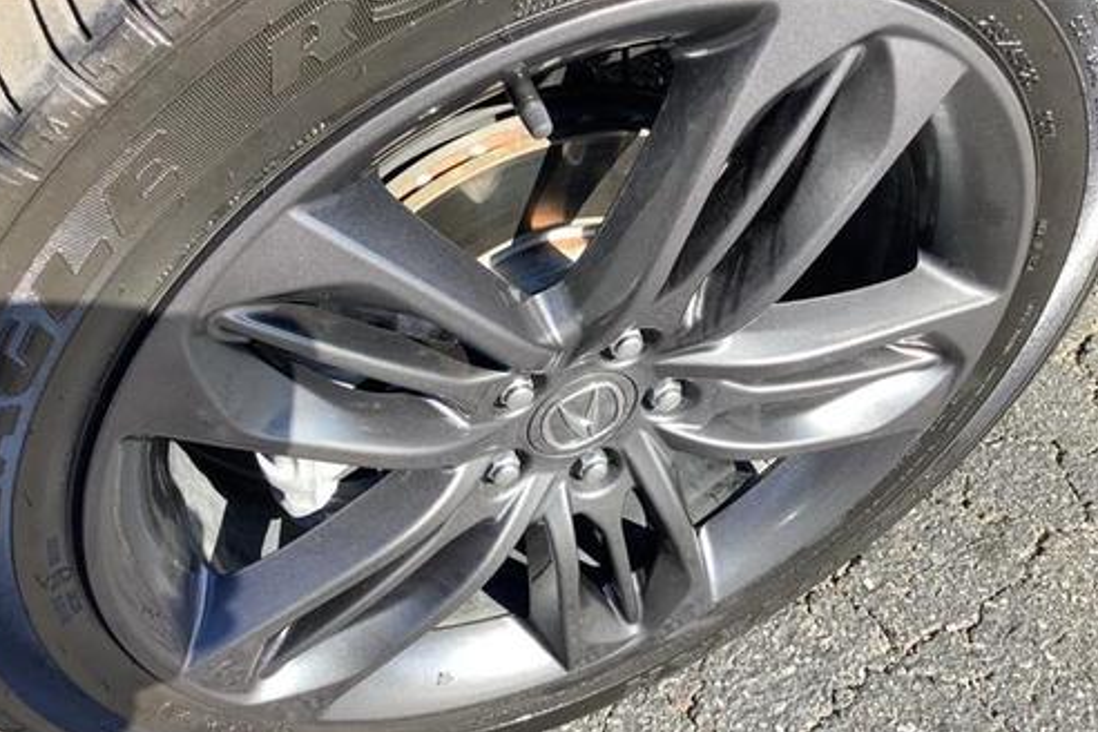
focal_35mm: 33
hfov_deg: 57.2
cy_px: 411
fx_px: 1006
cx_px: 538
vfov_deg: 39.9
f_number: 2.4
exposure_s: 1/234
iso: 25
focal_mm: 3.3
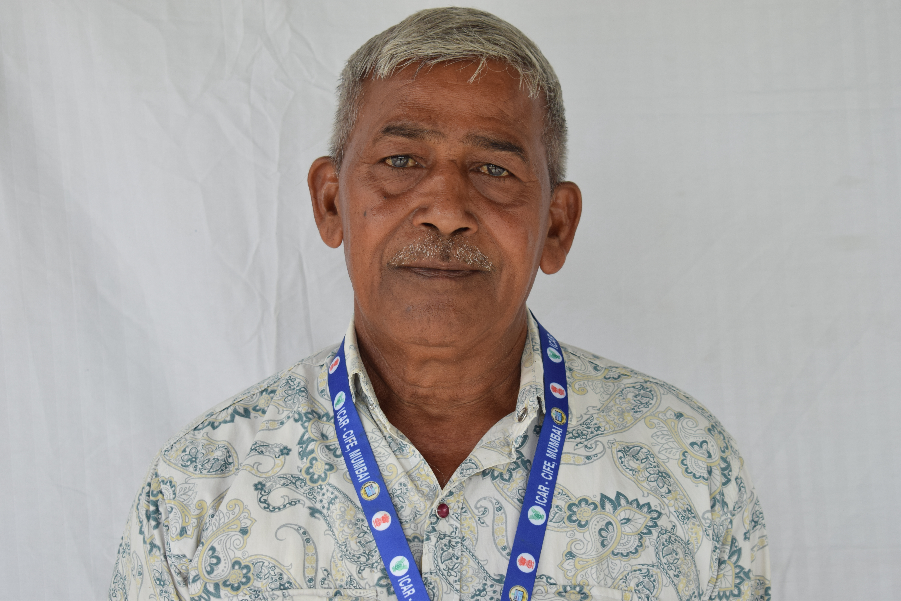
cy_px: 300
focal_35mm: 75
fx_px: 1877
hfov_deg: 27.0
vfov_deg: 18.2
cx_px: 450
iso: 250
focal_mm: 50
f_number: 6.3
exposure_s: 1/100
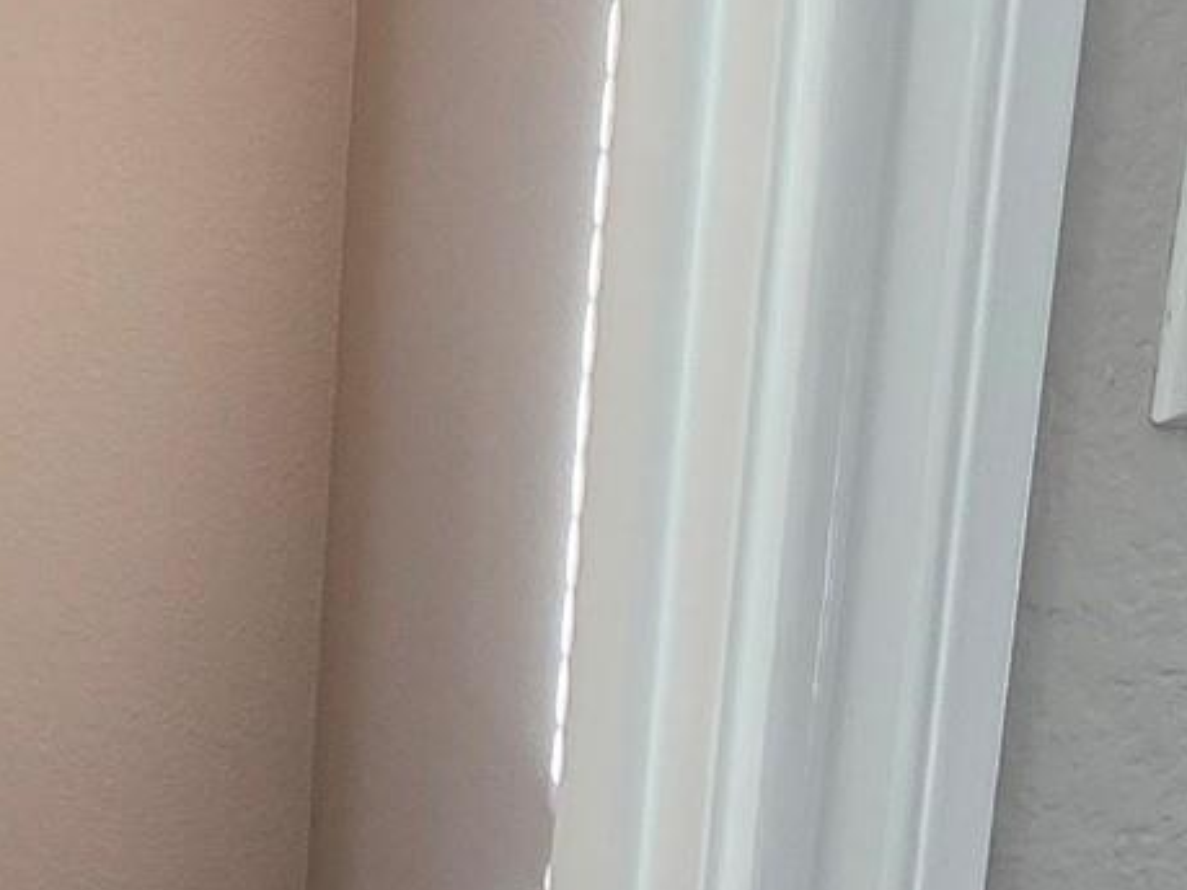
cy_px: 145
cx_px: -127
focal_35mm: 58
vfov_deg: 24.7
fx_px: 1988
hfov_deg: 29.8
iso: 125
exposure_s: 1/60
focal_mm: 2.2
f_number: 2.2
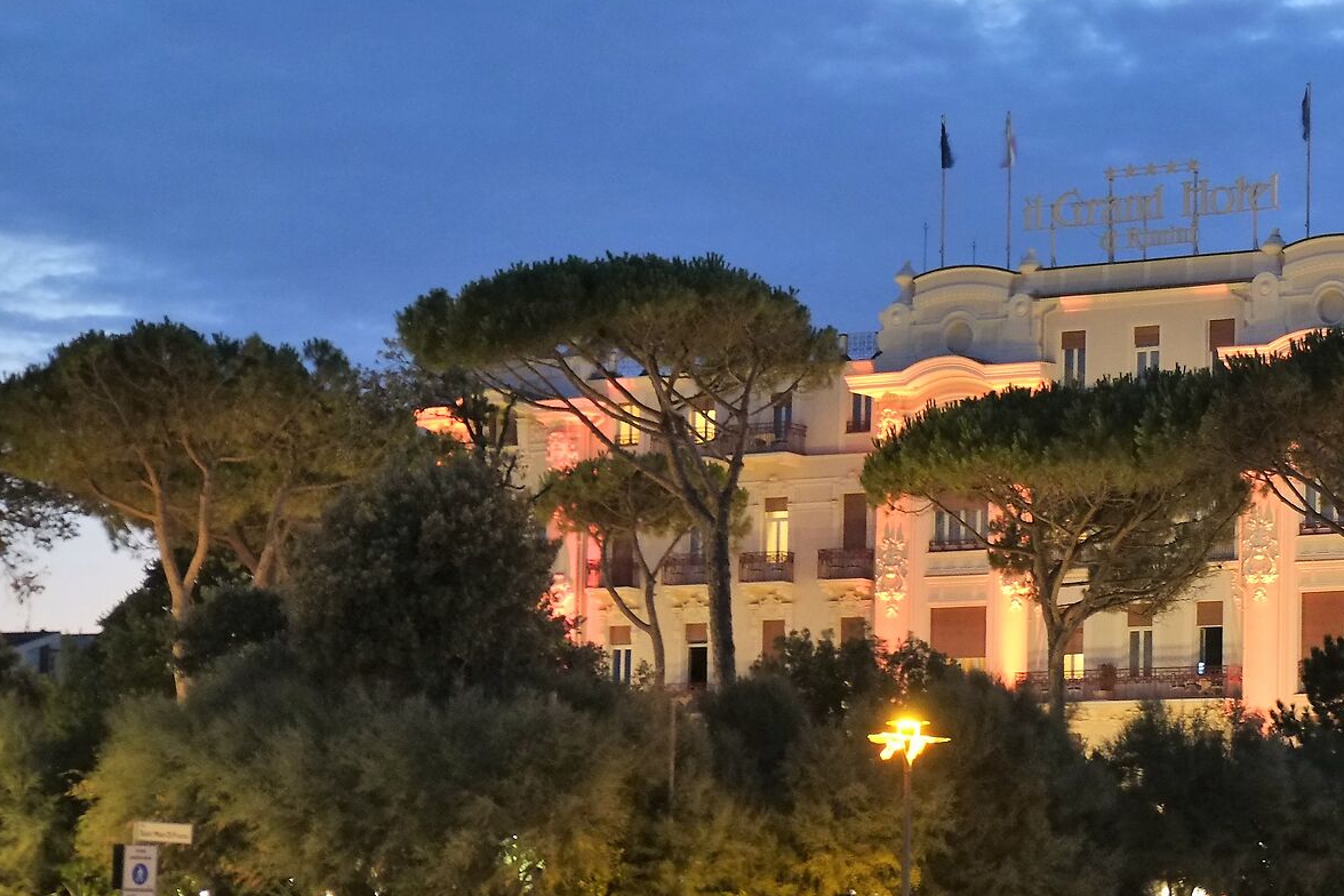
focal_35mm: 100
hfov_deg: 19.8
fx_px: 3733
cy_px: 576
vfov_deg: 13.7
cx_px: 1359
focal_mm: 32.9
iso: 1600
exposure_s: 1/7.5
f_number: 3.6
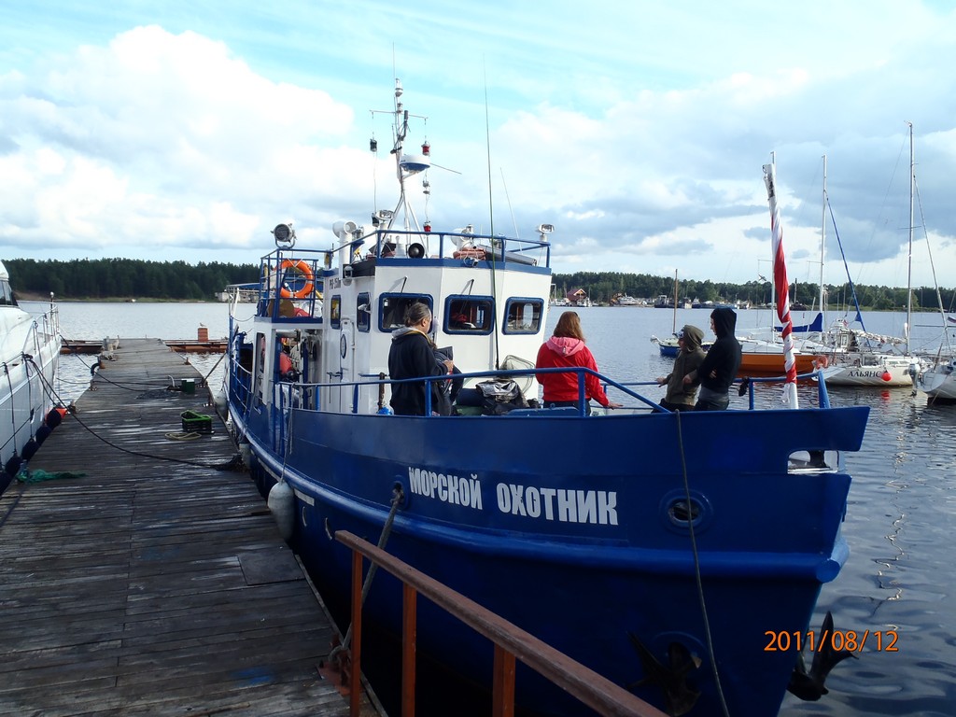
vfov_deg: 49.7
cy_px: 358
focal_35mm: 28
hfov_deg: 63.4
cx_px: 478
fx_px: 773
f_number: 3.9
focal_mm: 5
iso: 80
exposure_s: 1/200
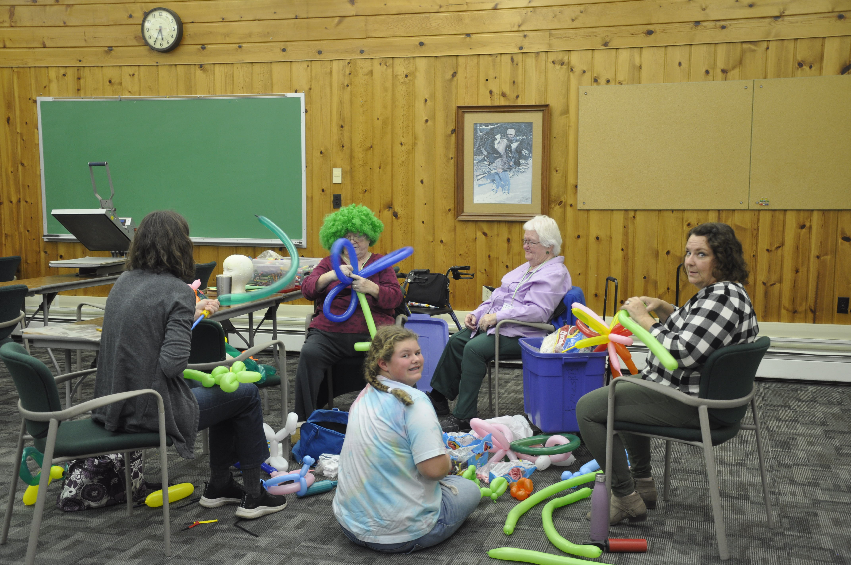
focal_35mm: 42
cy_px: 282
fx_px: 992
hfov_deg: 46.4
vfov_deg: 31.8
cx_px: 426
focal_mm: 28
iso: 400
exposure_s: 1/20
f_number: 4
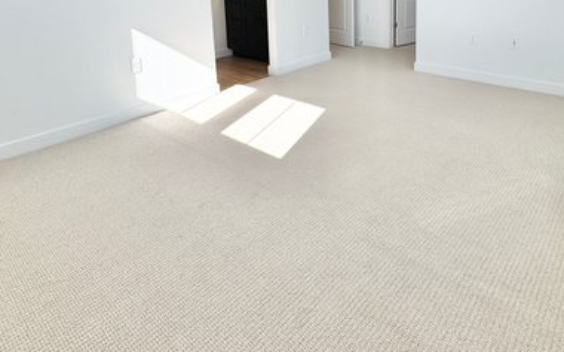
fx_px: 384
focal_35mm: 25
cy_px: 25
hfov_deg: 71.7
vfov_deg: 44.1
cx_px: 341
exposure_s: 1/320
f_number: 2.2
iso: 40
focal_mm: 2.22
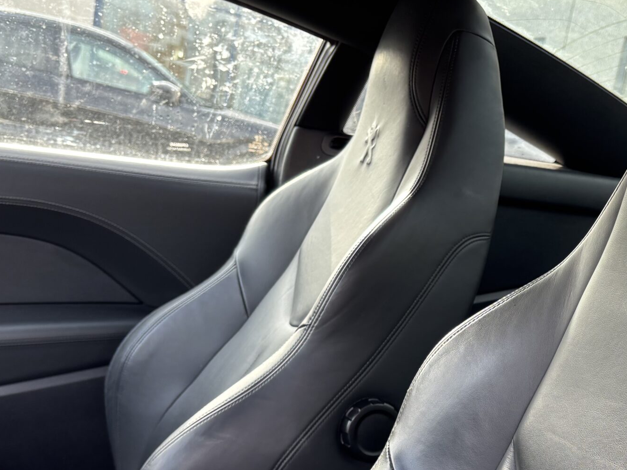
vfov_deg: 28.5
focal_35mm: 50
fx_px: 906
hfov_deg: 36.7
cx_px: 510
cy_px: 377
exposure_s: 1/121
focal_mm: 5.96
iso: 64
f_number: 1.6
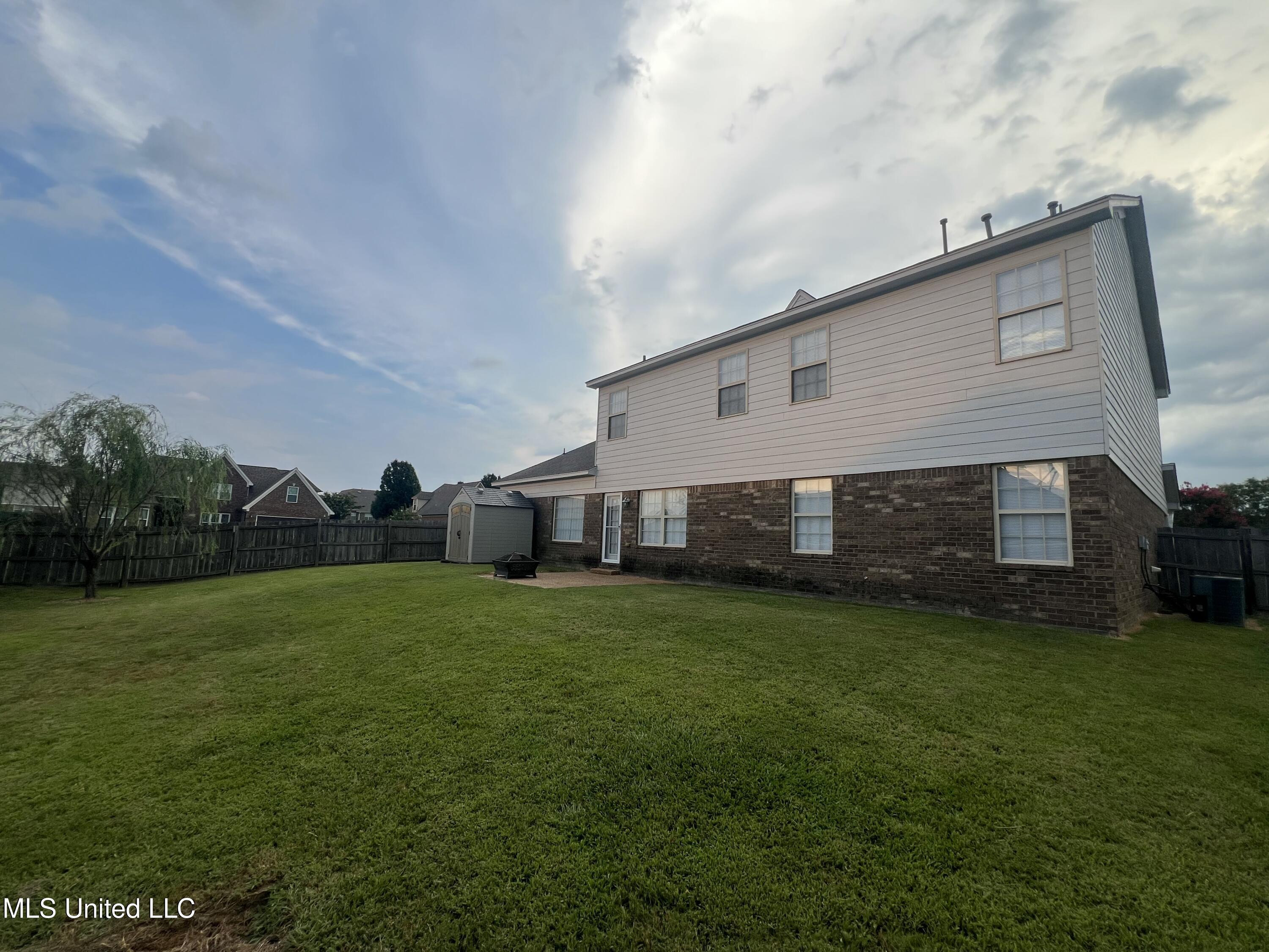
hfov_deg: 106.2
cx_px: 634
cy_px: 476
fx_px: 477
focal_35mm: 13
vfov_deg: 89.9
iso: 32
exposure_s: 1/564
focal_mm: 1.57
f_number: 1.8
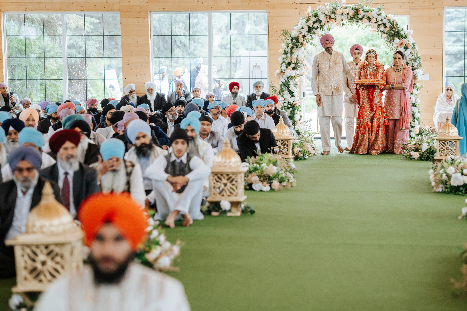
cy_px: 156
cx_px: 234
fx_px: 1103
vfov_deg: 16.1
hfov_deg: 23.9
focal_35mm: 85
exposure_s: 1/250
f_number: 2
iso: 500
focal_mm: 85
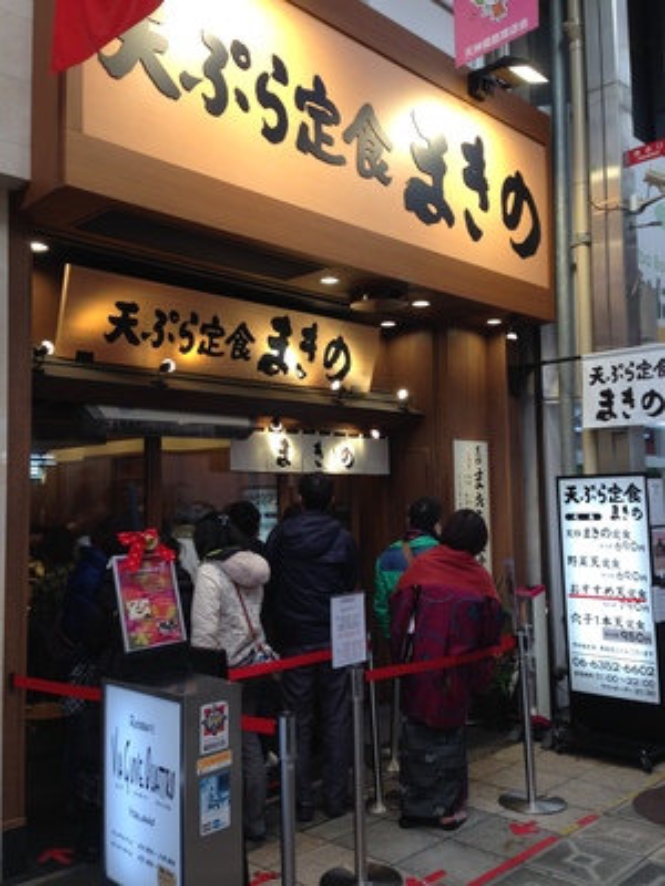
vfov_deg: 55.4
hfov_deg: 42.9
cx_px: 332
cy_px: 443
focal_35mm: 33
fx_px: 845
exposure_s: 1/60
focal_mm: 4.12
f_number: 2.4
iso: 64
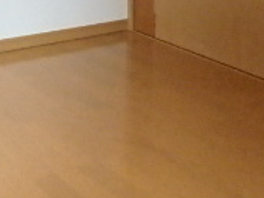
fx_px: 595
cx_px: -48
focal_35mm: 78
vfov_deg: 16.2
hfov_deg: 23.1
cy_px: -150
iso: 1600
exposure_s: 1/500
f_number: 3.5
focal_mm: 3.7
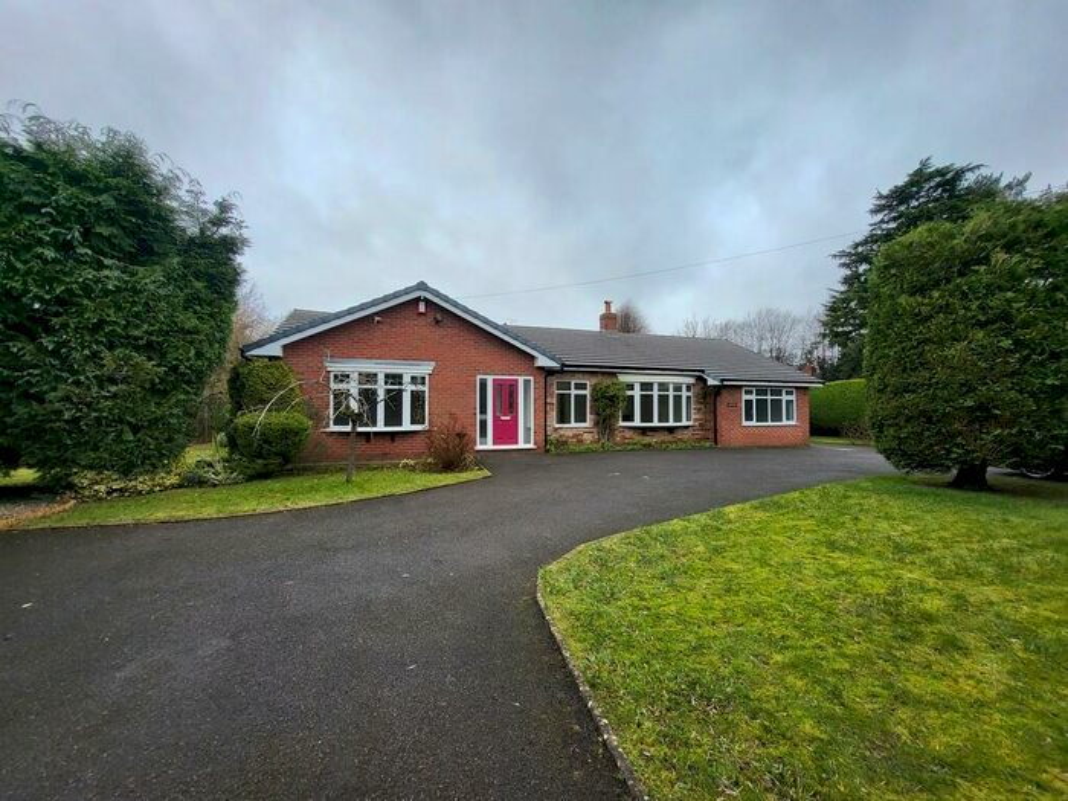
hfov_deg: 106.2
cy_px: 400
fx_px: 401
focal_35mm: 13
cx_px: 534
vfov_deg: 89.9
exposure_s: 1/112
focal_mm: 1.74
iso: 32
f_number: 2.2
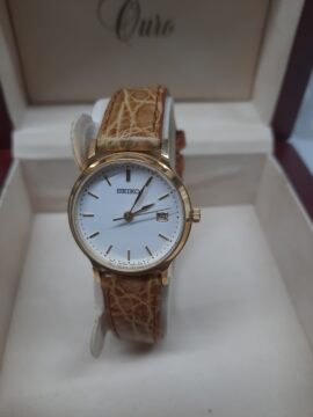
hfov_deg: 54.9
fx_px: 301
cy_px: 208
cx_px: 156
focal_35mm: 25
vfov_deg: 69.4
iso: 64
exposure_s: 1/50
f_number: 2
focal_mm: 4.6
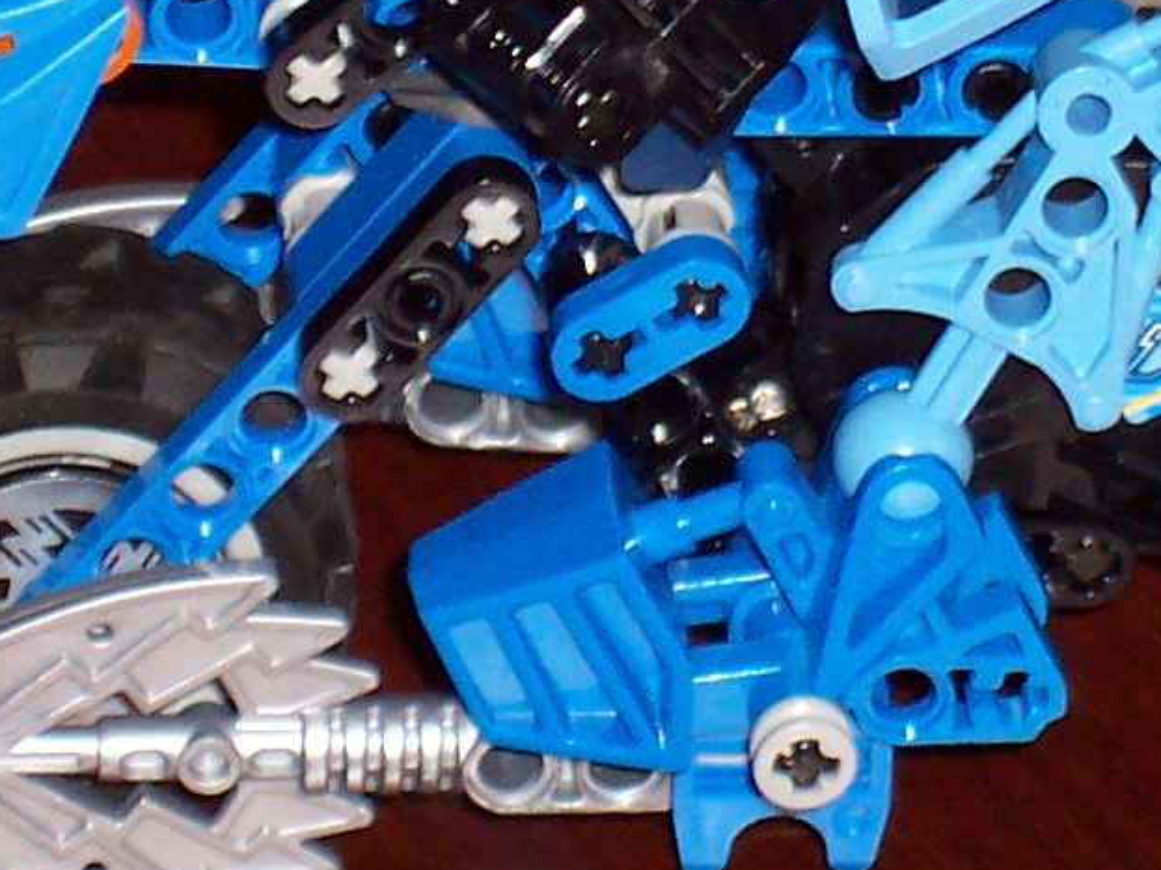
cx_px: 870
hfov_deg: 5.5
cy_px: 350
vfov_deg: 4.1
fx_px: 12139
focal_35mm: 362
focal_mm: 16.8
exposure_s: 1/90
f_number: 4.8
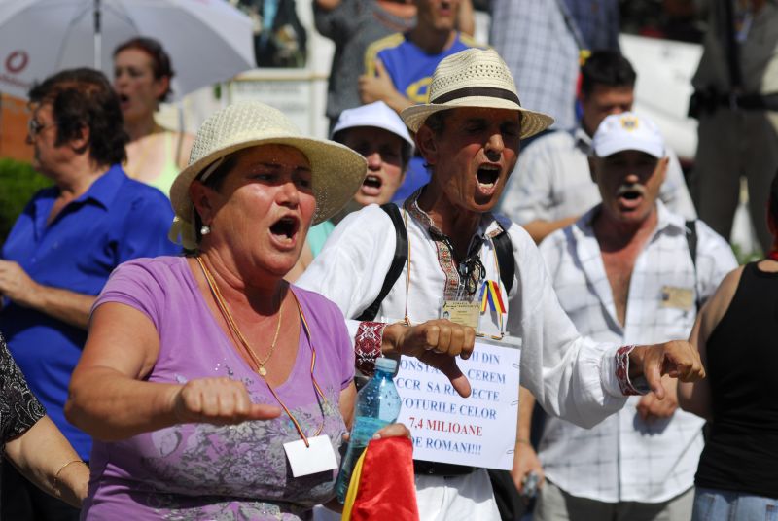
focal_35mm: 128
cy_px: 260
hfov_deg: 16.0
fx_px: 2759
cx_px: 389
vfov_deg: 10.8
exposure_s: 1/2500
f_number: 4
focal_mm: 85
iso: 100
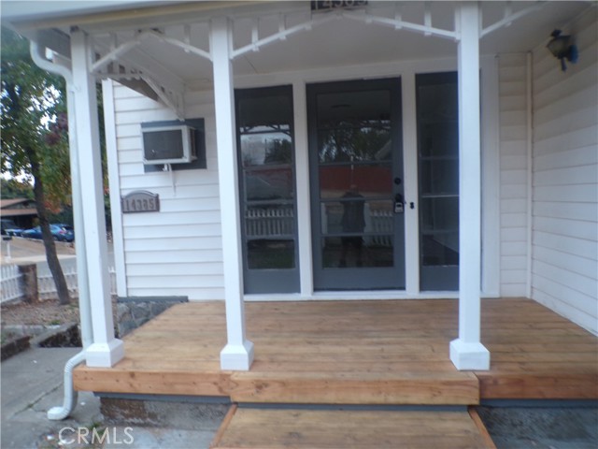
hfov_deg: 71.6
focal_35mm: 24
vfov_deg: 56.8
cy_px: 224
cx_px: 299
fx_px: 415
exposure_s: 1/34
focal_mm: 4.3
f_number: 3
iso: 167
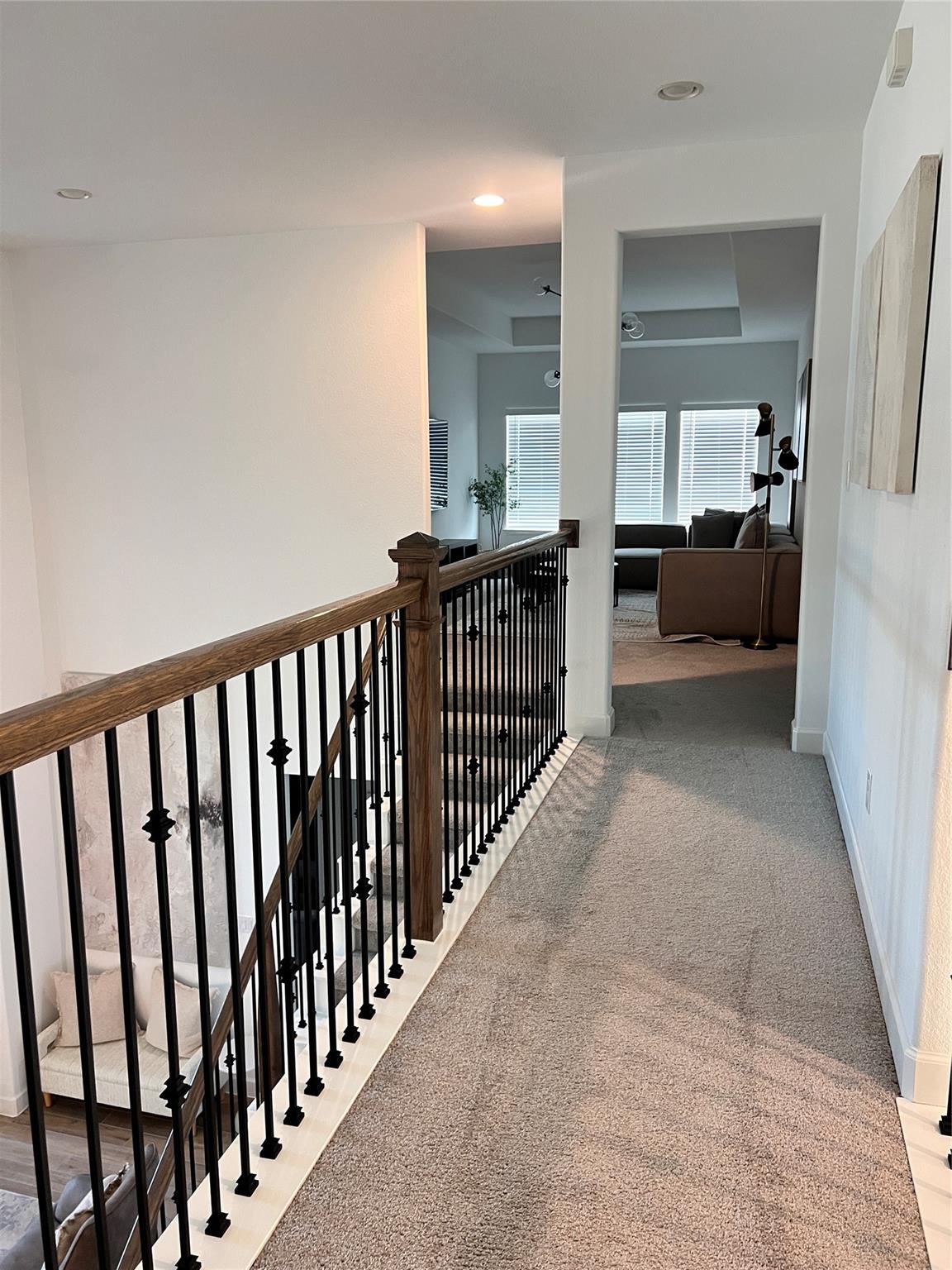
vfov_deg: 67.3
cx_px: 476
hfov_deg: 53.1
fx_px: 953
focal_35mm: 26
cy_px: 635
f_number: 1.5
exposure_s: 1/60
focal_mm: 5.7
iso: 160
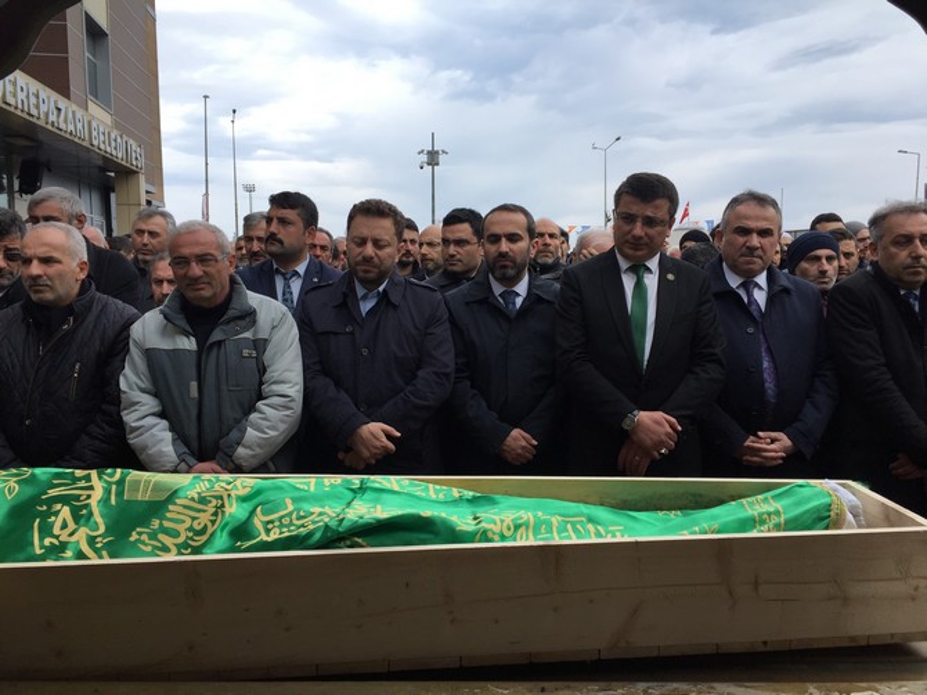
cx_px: 464
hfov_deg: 61.7
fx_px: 776
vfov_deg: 48.2
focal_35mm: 29
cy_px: 348
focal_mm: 4.15
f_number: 2.2
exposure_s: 1/719
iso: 32
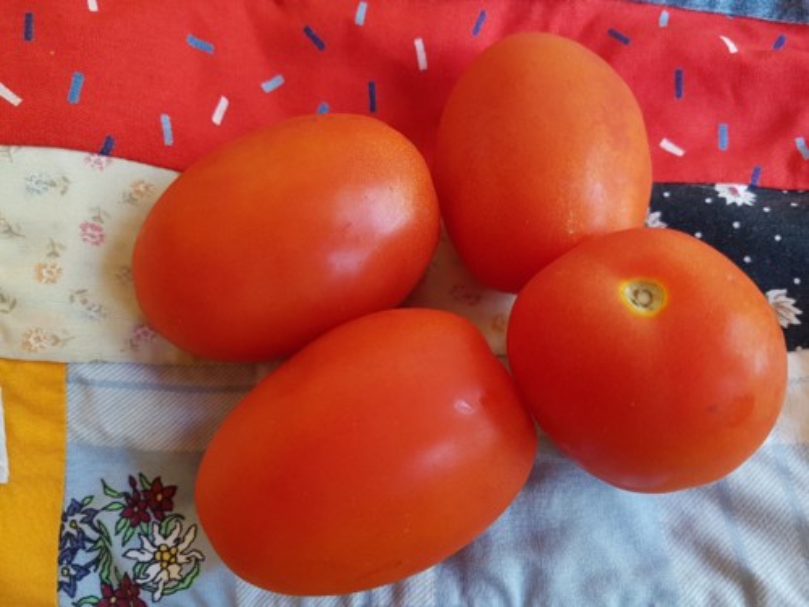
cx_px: 404
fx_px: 608
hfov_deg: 67.3
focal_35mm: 26
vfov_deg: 53.1
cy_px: 304
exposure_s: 1/50
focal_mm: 4.2
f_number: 1.7
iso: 160
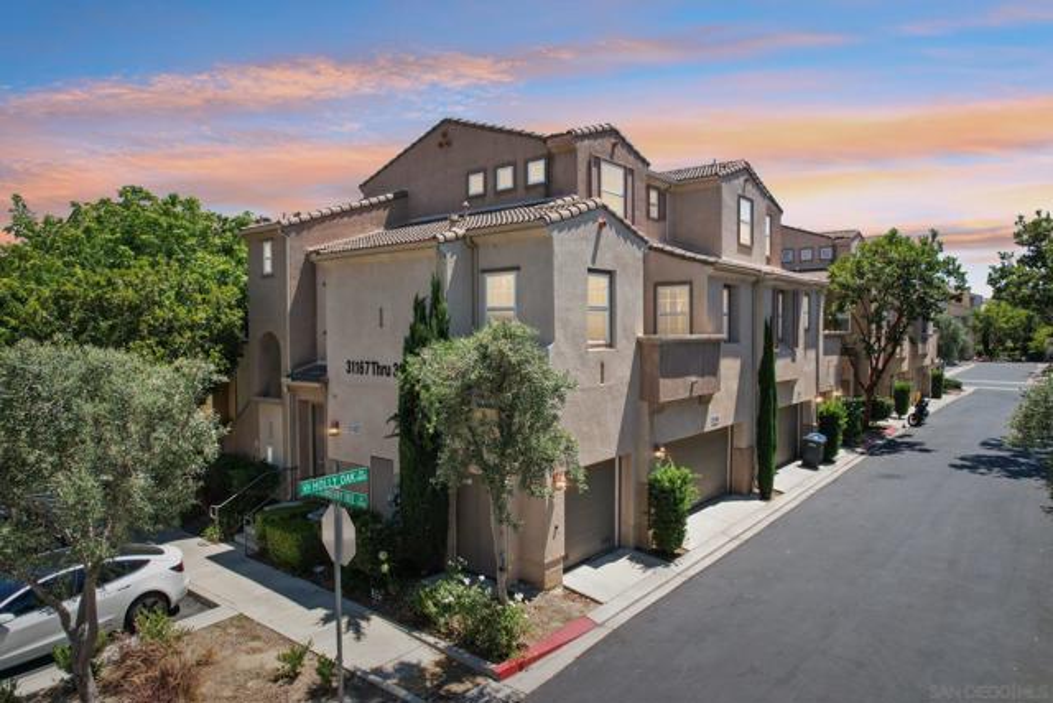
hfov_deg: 78.6
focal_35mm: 22
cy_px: 352
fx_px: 644
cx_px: 526
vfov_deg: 57.3
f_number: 2.8
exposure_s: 1/1600
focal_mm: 8.38
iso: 130
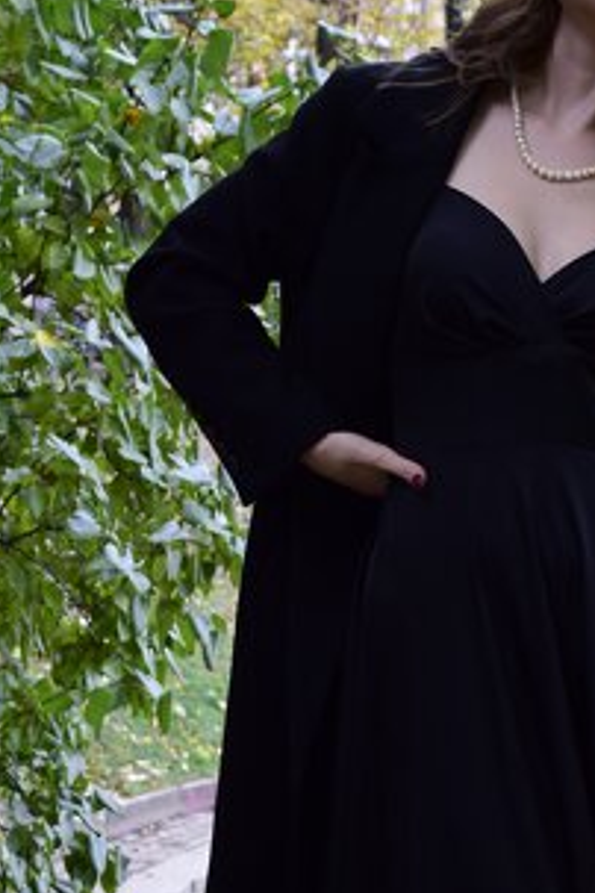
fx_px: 2462
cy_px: 560
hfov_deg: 13.8
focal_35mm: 99
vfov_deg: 20.5
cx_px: 408
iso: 400
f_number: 4.5
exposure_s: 1/80
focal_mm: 25
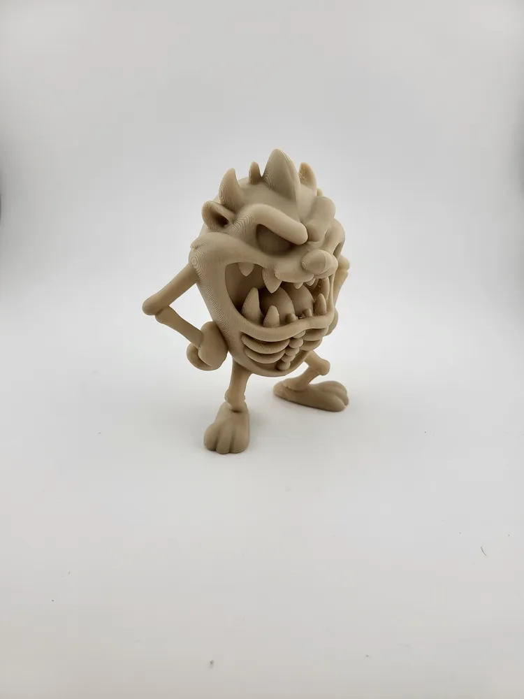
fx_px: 484
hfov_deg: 56.8
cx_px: 262
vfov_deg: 71.6
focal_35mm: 24
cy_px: 350
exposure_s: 1/367
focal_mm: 5
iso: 40
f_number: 1.8
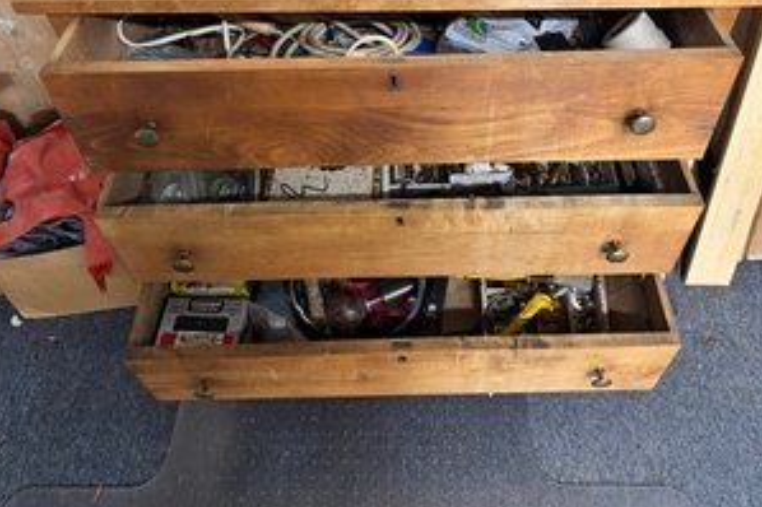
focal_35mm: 31
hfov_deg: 60.2
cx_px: 409
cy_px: 187
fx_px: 656
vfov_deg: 41.9
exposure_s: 1/30
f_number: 1.6
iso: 500
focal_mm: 5.96
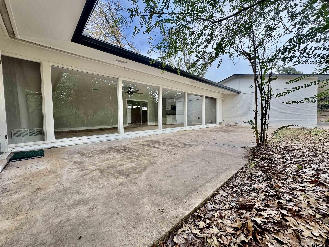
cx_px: 164
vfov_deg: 85.7
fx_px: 133
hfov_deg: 102.1
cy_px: 124
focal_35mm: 14
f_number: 2.2
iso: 40
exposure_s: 1/247
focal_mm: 2.22
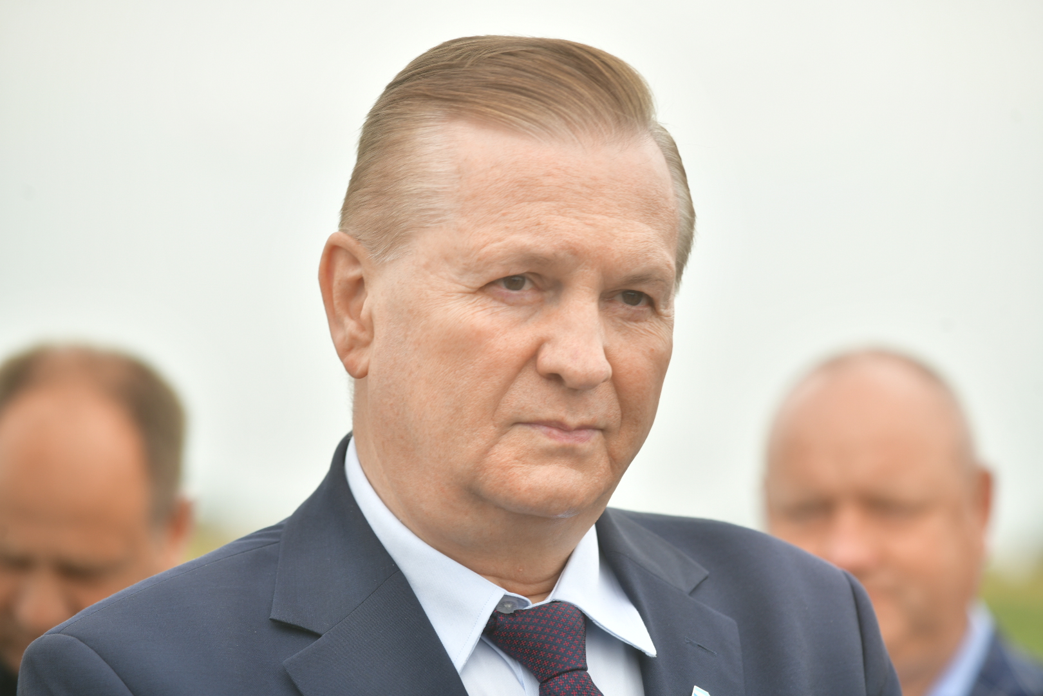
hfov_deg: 11.4
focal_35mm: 180
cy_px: 348
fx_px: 5215
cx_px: 522
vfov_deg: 7.6
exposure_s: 1/200
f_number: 5.6
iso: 100
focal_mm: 180
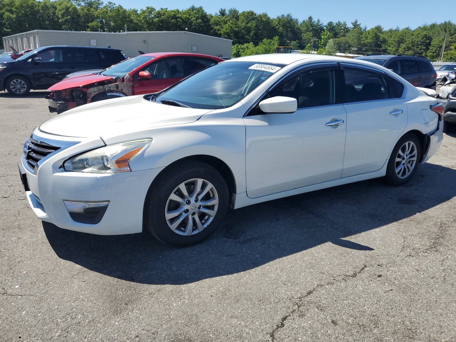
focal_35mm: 26
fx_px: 343
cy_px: 171
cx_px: 228
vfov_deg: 53.1
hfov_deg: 67.3
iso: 50
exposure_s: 1/3333
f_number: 1.5
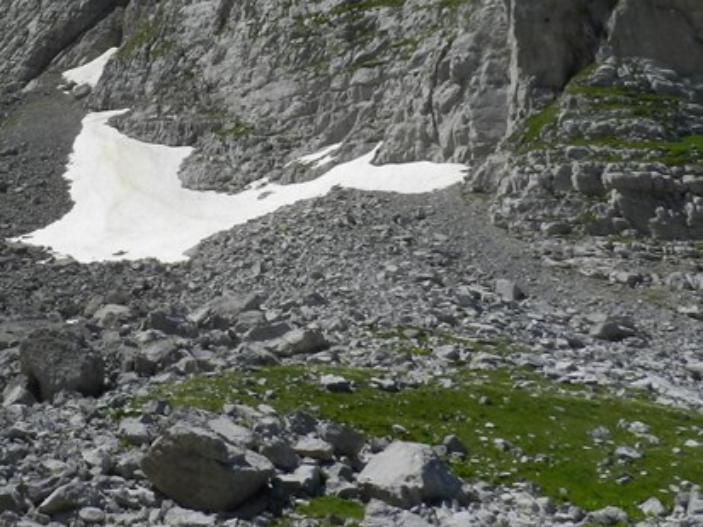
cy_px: 53
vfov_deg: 24.9
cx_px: -2
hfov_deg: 31.2
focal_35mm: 57
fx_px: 1158
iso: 160
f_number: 5.6
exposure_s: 1/800
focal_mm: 4
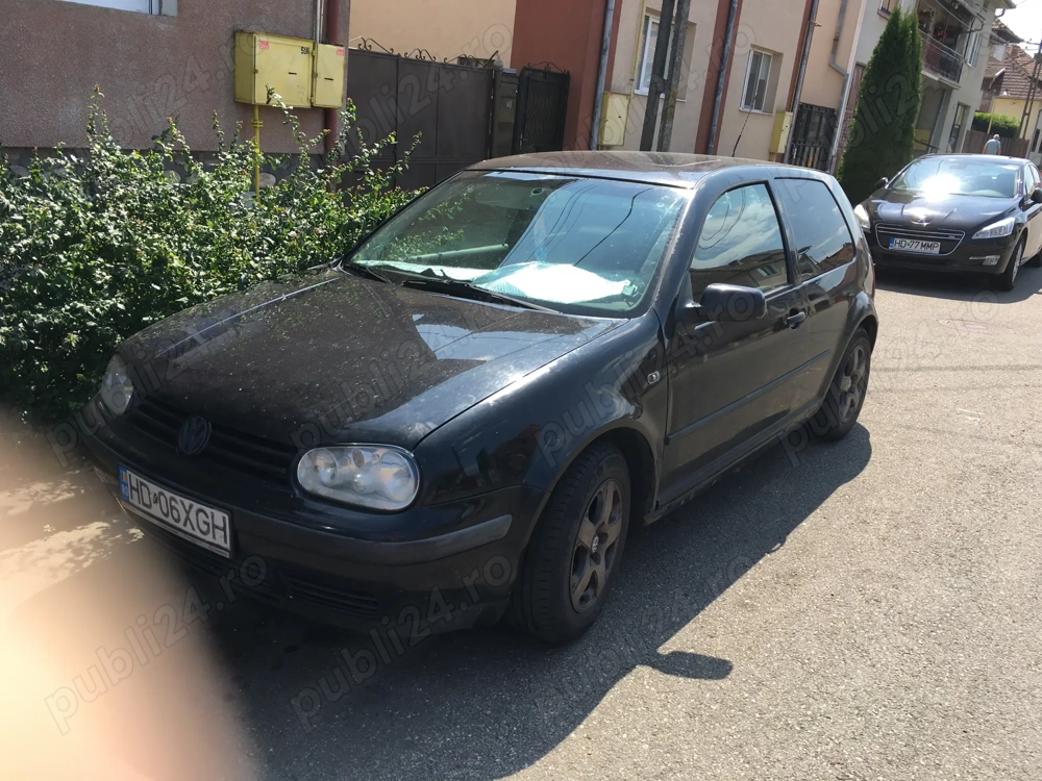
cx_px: 521
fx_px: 873
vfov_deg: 48.2
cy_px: 390
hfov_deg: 61.7
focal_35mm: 29
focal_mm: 4.15
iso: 25
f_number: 2.2
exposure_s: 1/761
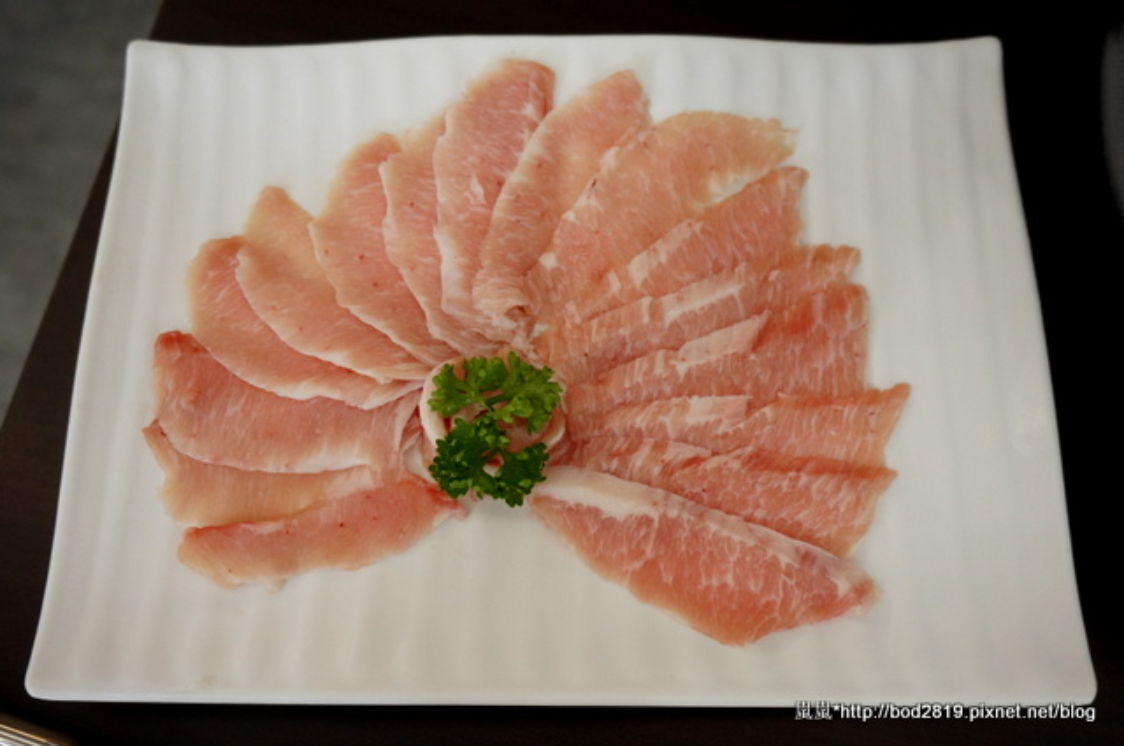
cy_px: 373
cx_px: 562
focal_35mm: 33
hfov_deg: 57.3
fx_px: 1029
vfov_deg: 39.9
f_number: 4
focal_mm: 22
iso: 640
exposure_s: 1/60
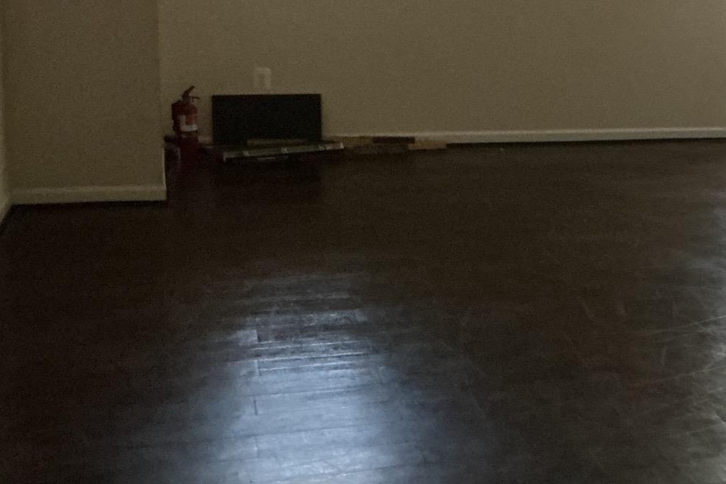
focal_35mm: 63
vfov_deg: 21.5
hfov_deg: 30.8
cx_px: 614
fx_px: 1271
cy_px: 141
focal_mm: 3
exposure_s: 1/30
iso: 500
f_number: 1.8
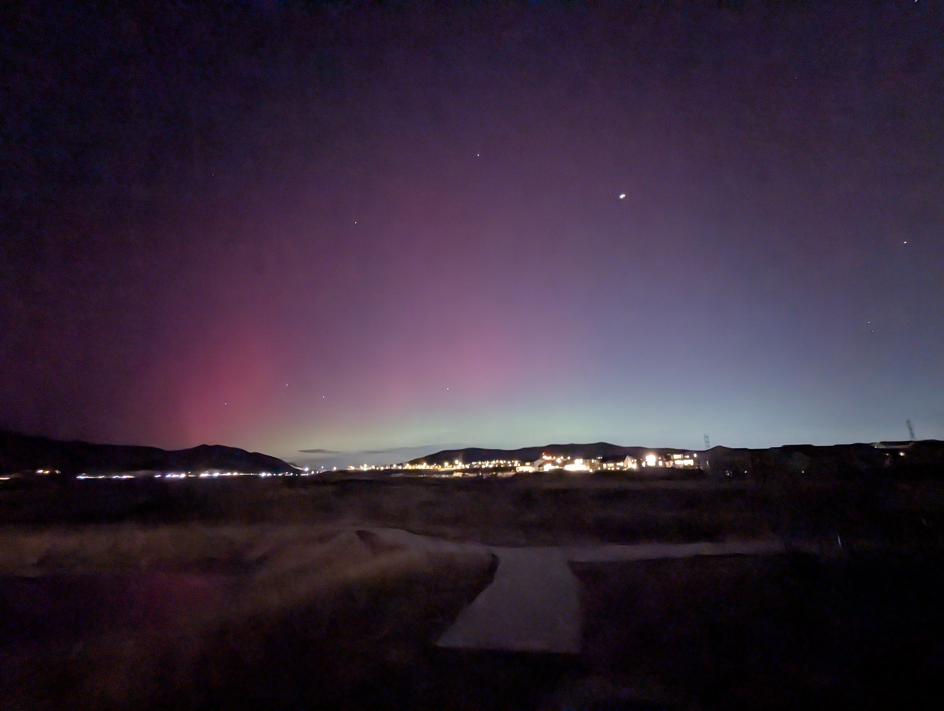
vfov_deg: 78.2
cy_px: 356
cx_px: 472
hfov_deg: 94.4
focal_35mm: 16
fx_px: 437
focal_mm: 2.35
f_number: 2.2
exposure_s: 1/2.33
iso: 4432
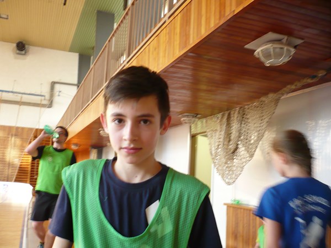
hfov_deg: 52.6
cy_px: 124
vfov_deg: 40.7
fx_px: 335
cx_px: 166
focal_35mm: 35
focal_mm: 5.8
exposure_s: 1/20
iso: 200
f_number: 2.8
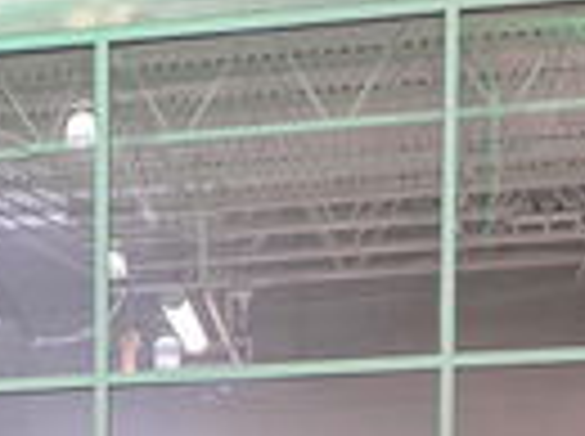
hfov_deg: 13.9
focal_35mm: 136
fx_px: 2294
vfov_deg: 10.0
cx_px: -216
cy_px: 917
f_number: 1.7
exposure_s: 1/120
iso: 640
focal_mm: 6.3
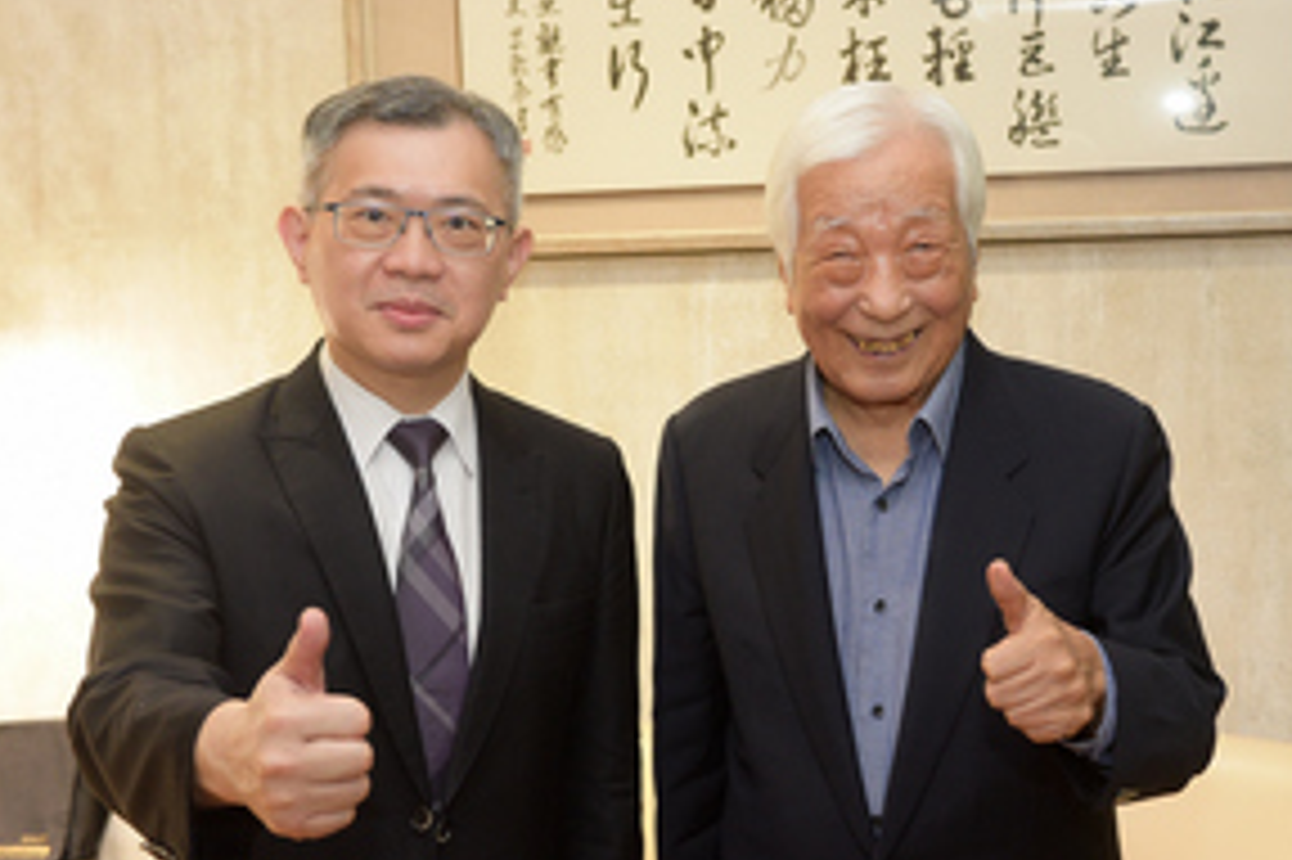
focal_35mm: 53
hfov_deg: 37.4
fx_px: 1901
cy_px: 416
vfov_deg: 25.5
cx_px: 774
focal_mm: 38
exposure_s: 1/60
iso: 1600
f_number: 5
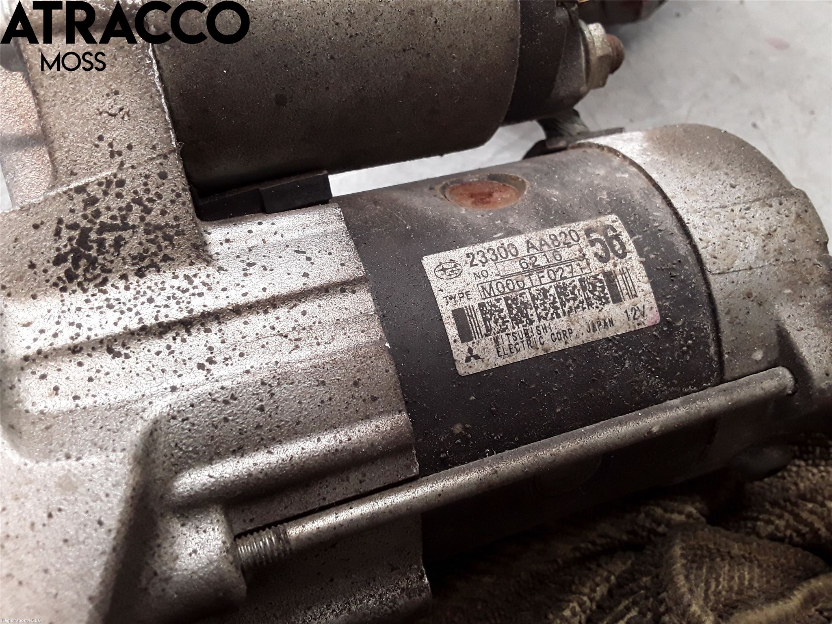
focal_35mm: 28
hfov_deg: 63.4
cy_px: 312
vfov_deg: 49.7
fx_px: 673
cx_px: 416
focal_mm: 2.91
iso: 100
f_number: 1.9
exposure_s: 1/100
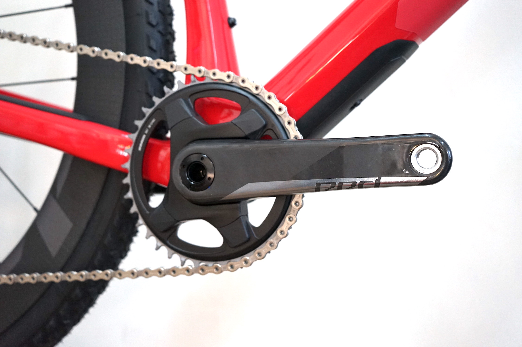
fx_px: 681
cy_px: 174
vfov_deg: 28.6
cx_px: 261
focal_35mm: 47
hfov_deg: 41.9
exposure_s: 1/160
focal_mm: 47
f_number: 4.5
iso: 2500
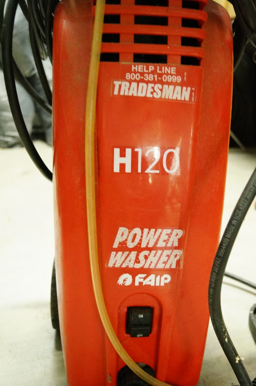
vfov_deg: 57.3
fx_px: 353
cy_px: 193
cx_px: 128
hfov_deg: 39.8
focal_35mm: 33
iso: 3200
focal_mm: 22
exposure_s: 1/13
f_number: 4
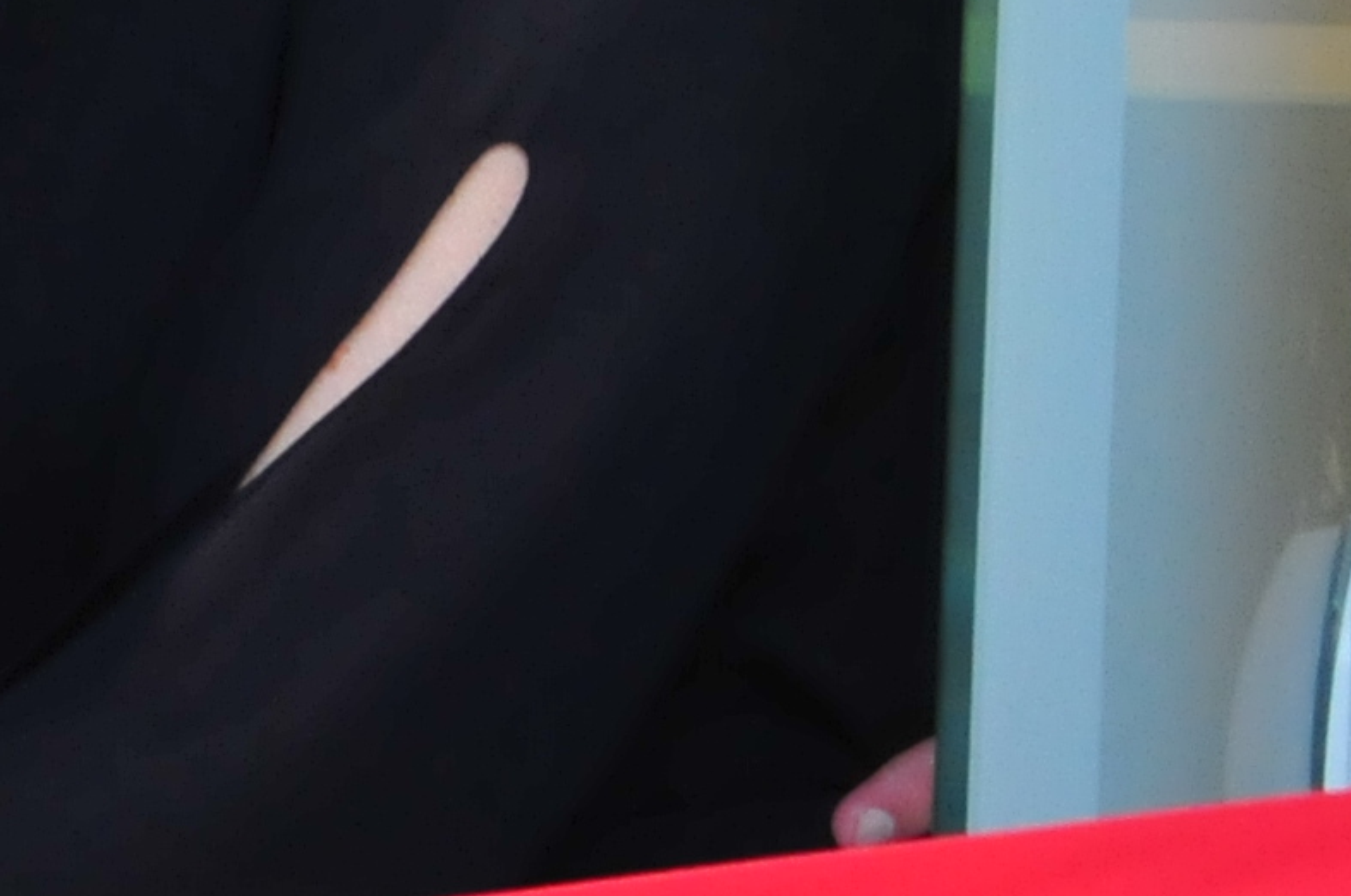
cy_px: -369
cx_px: -1737
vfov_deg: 4.9
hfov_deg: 7.0
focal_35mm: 278
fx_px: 10416
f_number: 5.6
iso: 800
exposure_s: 1/60
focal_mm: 34
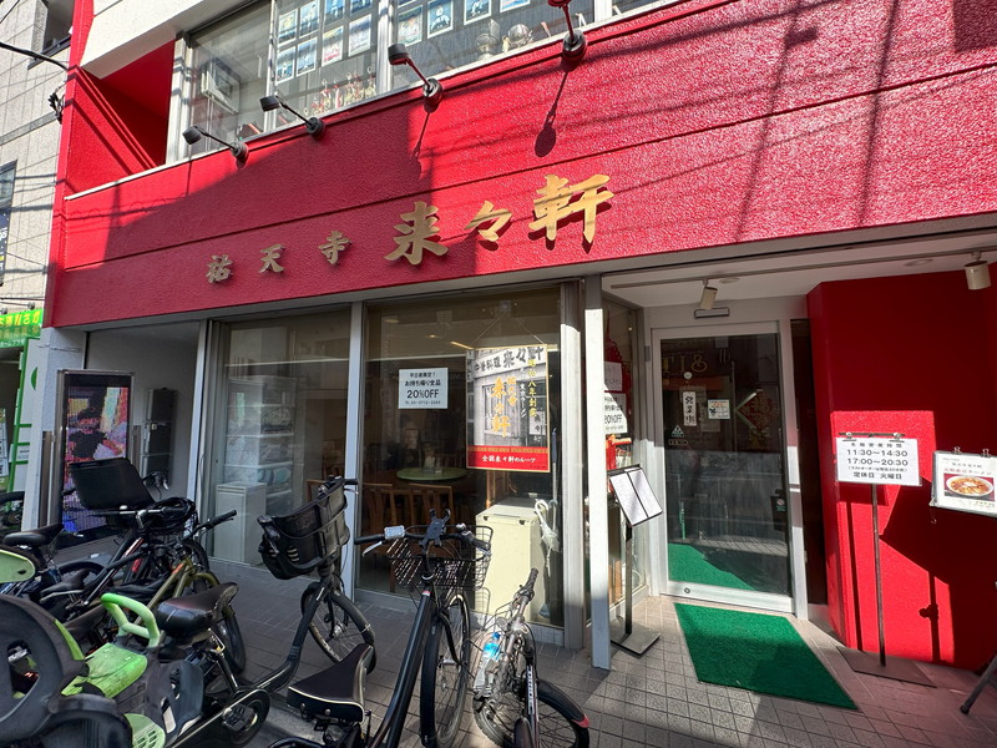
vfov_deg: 85.7
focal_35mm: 14
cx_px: 498
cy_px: 374
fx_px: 403
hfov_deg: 102.1
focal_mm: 2.22
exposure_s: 1/895
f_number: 2.2
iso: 40
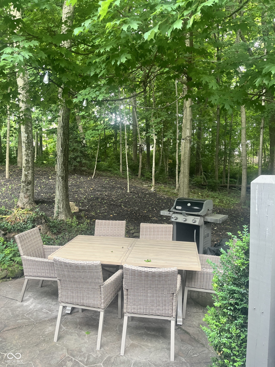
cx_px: 138
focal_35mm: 26
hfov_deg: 53.1
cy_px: 184
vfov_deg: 67.3
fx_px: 275
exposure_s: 1/60
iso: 160
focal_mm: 5.1
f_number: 1.6
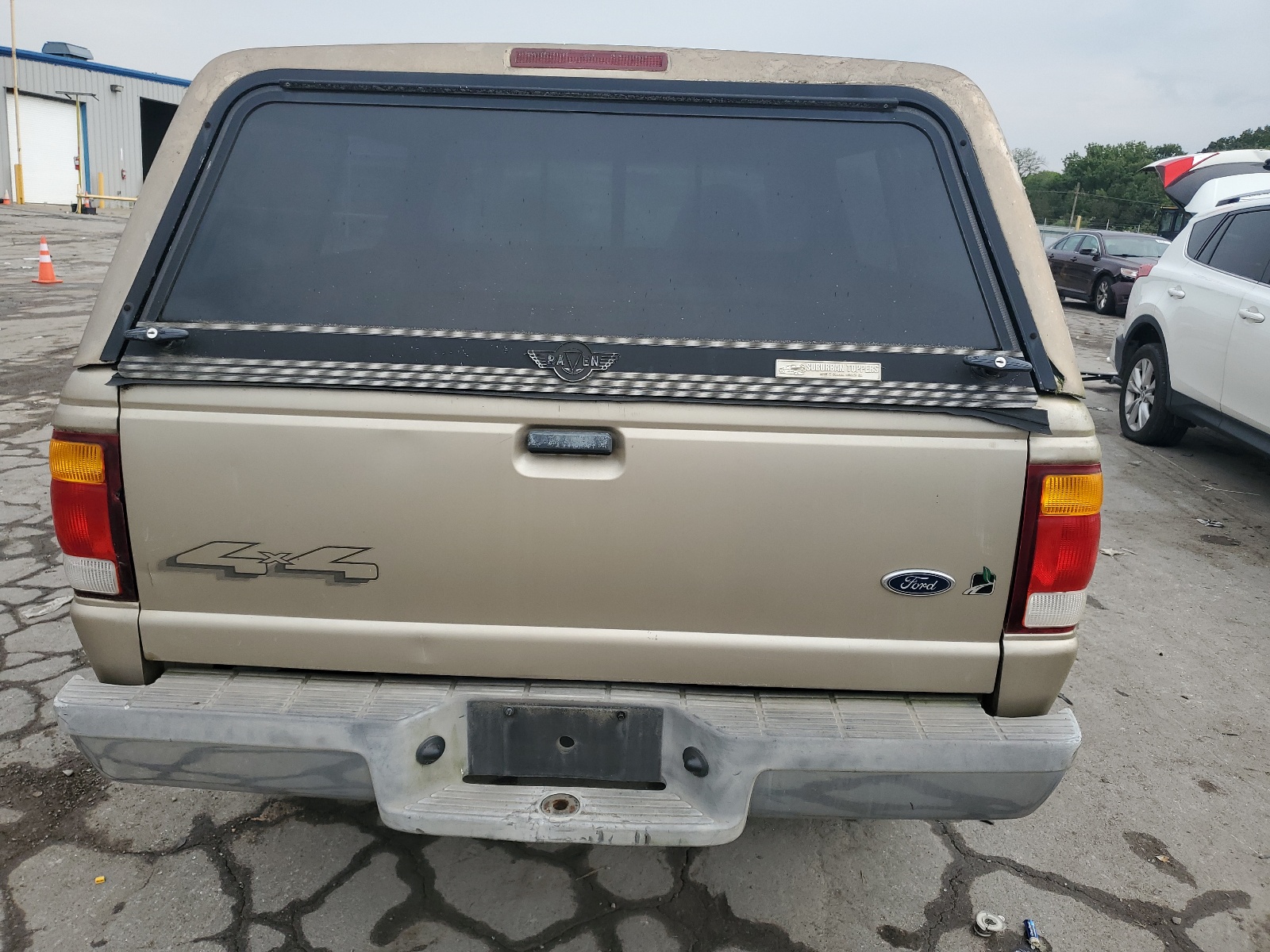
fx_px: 954
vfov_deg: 53.1
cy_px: 476
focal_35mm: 26
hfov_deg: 67.3
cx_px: 635
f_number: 1.5
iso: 50
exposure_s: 1/1667
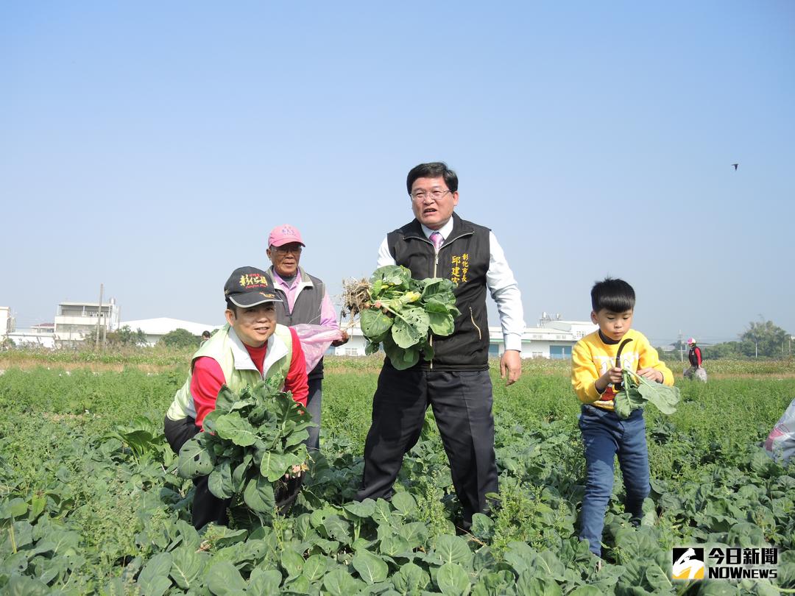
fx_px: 643
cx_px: 398
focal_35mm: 28
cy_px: 298
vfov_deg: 49.7
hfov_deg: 63.4
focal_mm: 6
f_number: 2.2
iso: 80
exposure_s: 1/1250
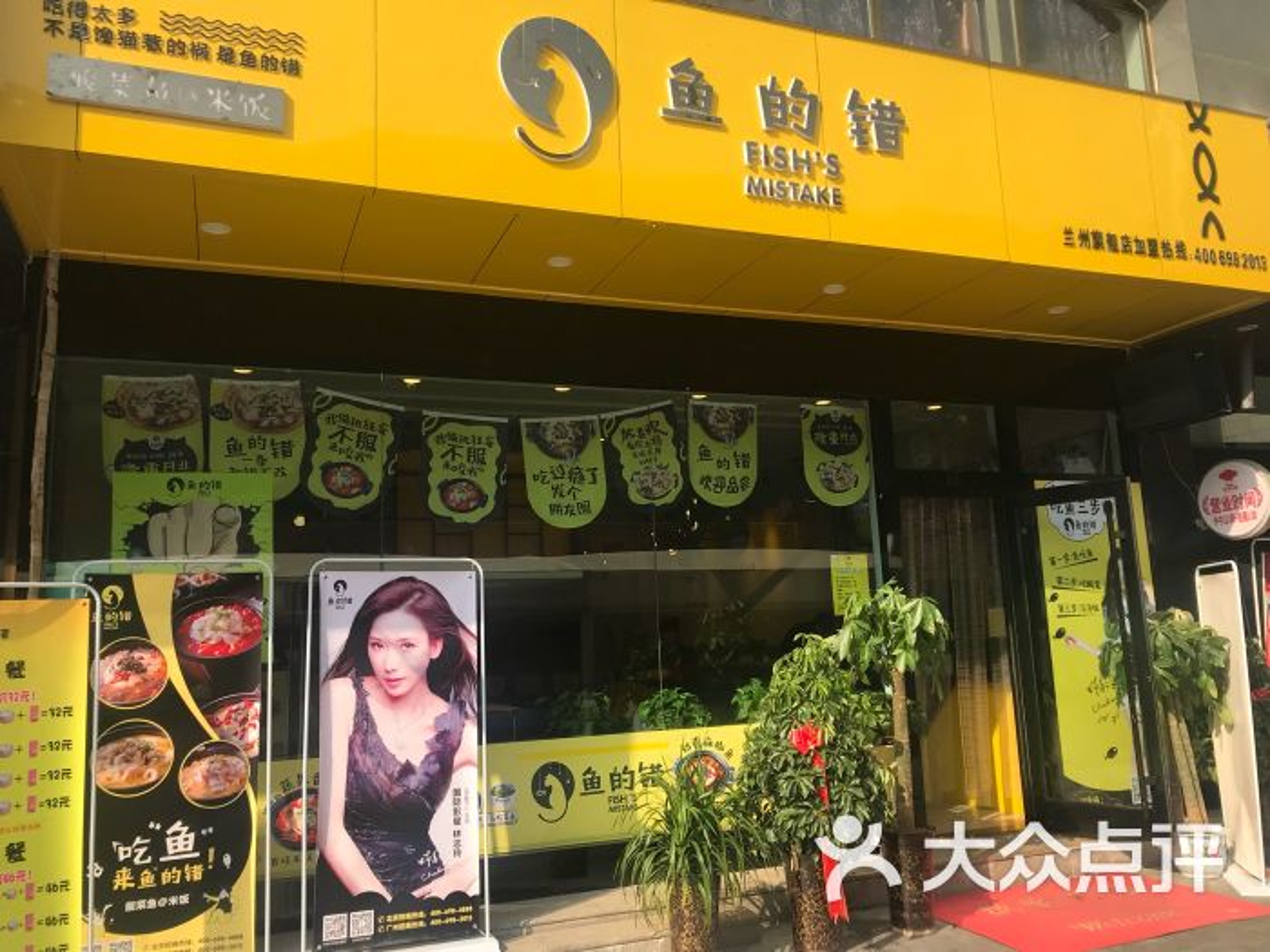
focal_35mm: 28
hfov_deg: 63.4
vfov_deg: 49.7
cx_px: 635
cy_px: 476
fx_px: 1027
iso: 20
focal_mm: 3.99
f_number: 1.8
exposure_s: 1/1330
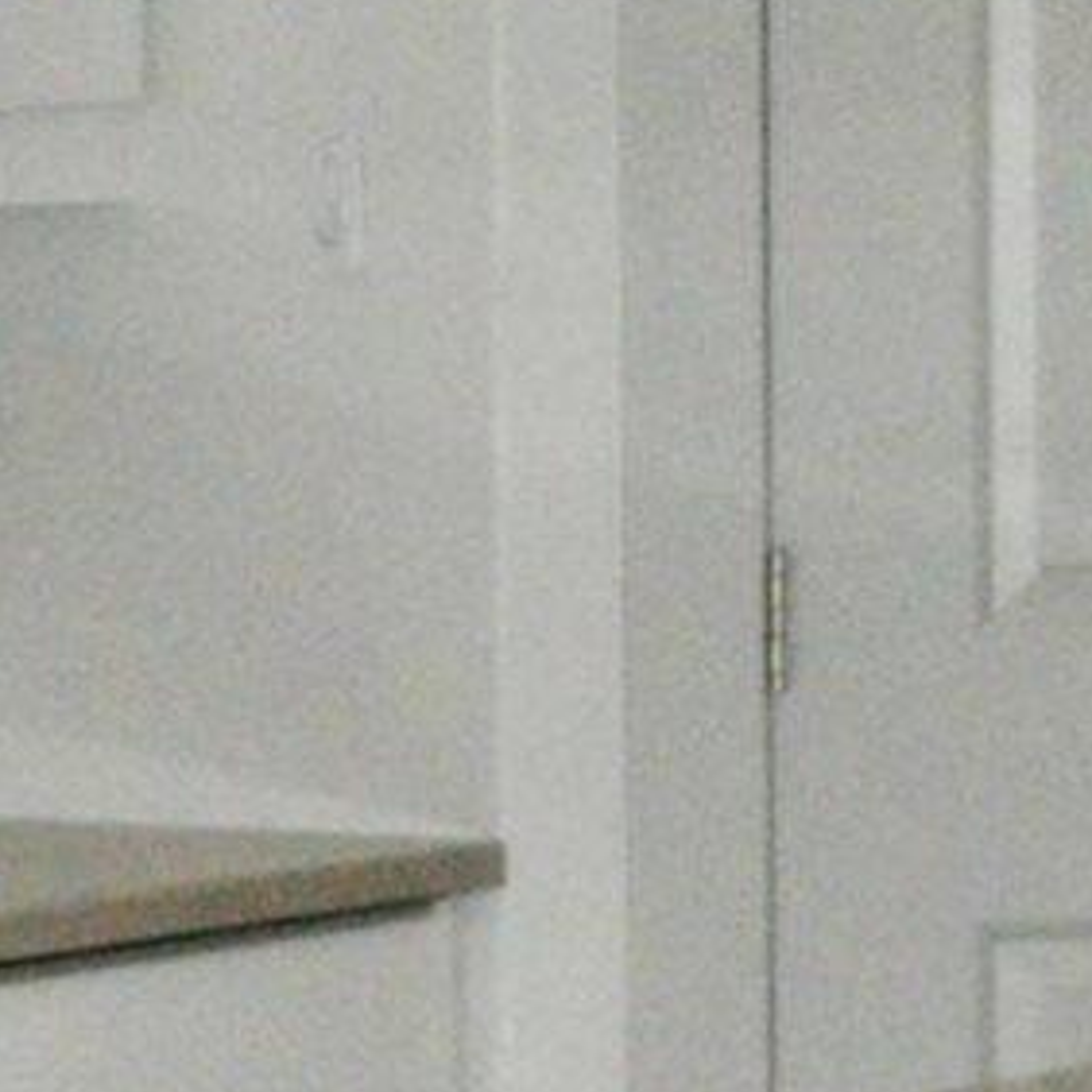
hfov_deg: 5.7
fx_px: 10921
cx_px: 736
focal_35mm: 306
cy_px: -426
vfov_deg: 5.7
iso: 2000
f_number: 4
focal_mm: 22
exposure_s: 1/60
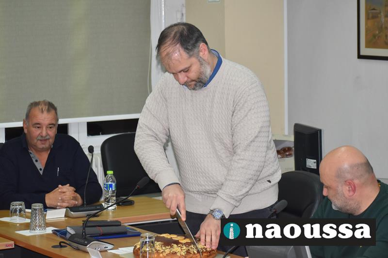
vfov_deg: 11.1
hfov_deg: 16.7
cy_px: 129
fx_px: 1325
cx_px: 194
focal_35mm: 123
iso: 1000
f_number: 4.8
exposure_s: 1/125
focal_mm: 82
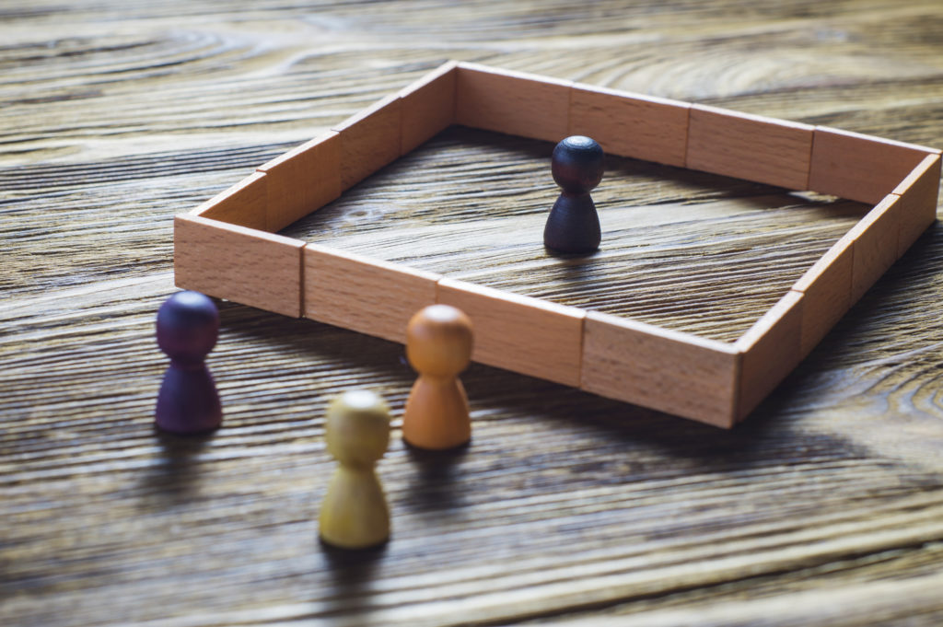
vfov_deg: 18.2
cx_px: 472
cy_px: 314
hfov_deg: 27.0
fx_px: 1963
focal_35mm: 75
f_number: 8
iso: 100
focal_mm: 50
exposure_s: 1/160
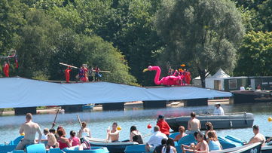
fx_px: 2438
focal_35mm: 338
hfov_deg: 6.4
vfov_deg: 3.6
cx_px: 127
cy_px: 89
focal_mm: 71.2
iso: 100
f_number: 5.3
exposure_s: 1/211
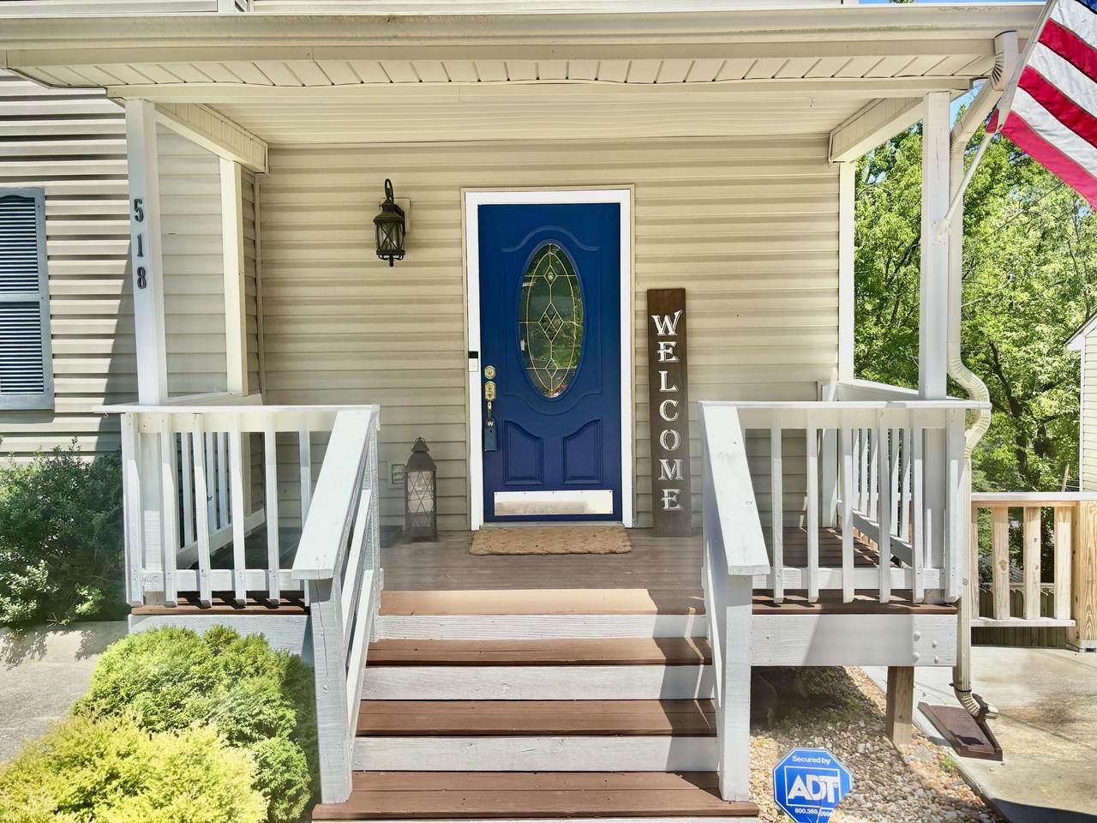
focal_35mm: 26
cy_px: 412
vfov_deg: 53.1
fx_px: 824
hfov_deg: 67.3
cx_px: 548
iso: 50
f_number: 1.6
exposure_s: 1/2778
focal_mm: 5.96
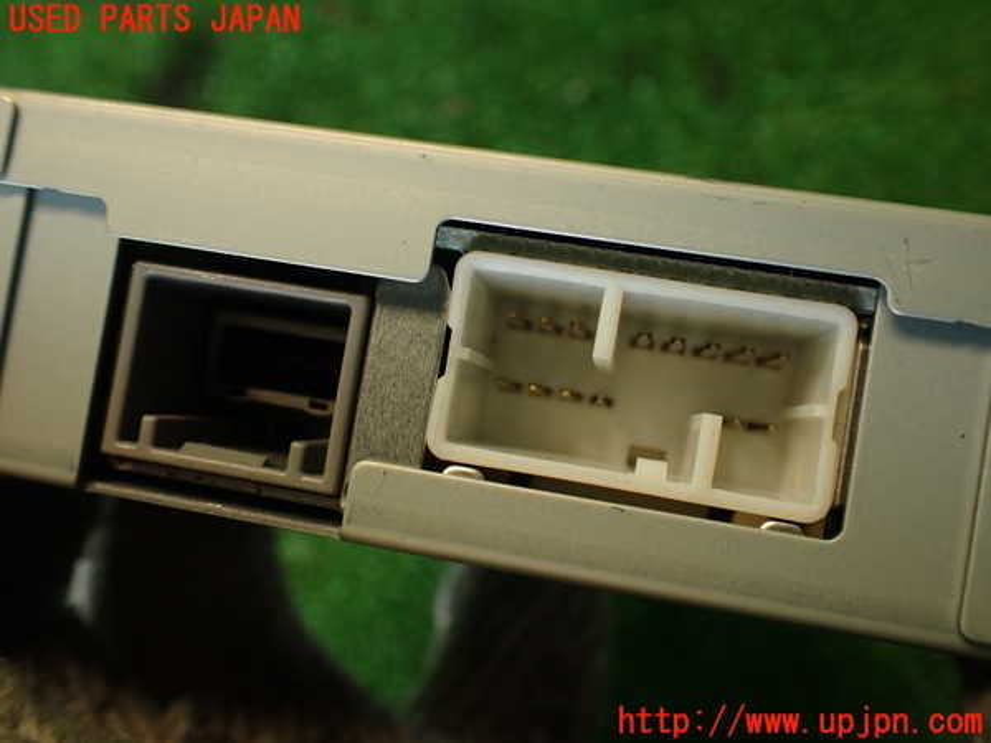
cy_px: 372
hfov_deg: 56.8
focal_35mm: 32
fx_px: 916
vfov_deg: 44.2
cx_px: 496
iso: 200
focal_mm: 5.79
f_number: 2.4
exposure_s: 1/60
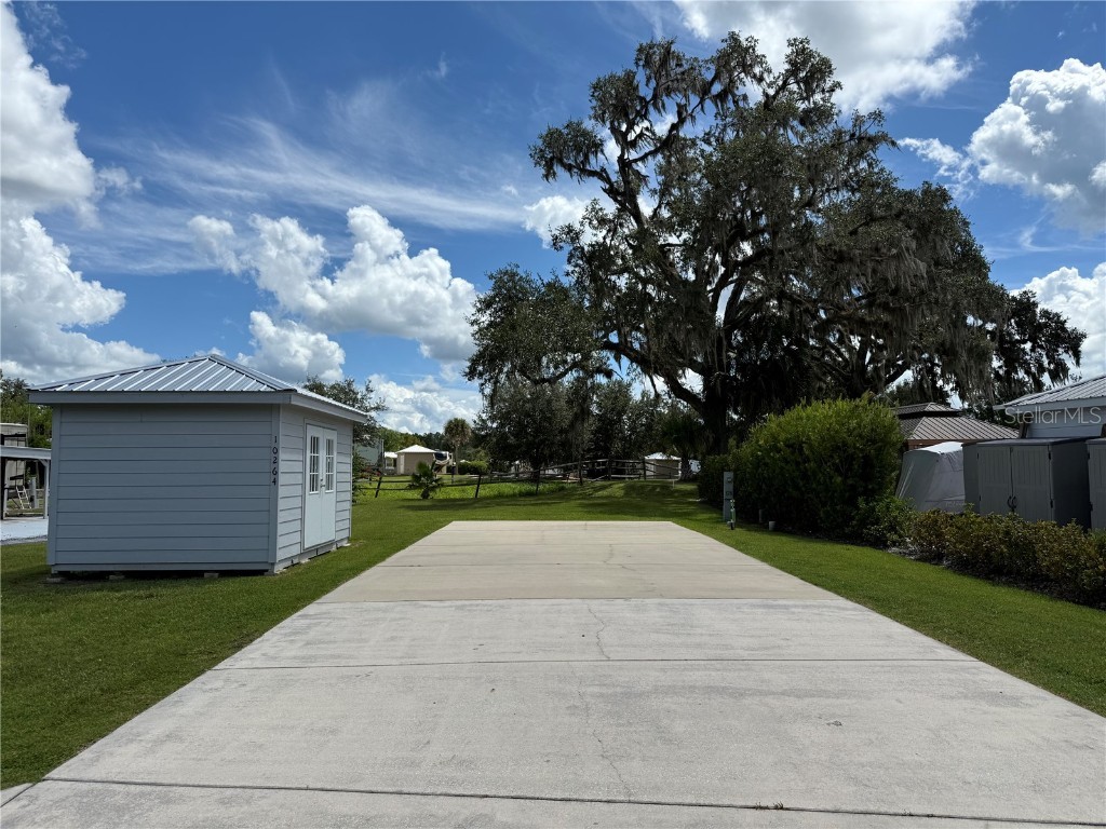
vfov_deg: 56.8
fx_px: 767
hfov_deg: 71.6
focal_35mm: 24
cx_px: 553
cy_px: 414
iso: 80
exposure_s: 1/7353
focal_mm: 6.76
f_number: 1.78
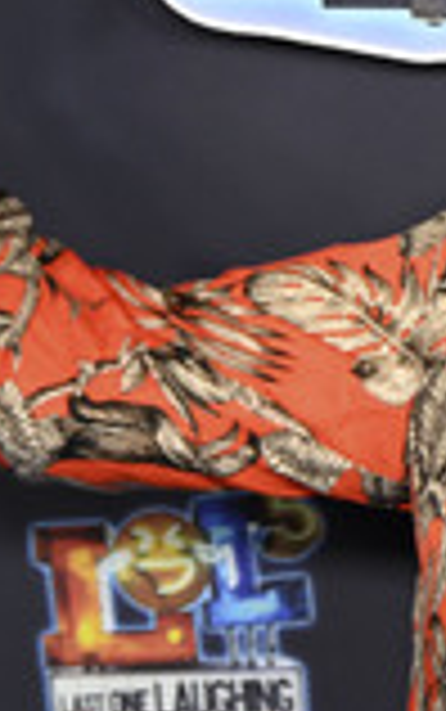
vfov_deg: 7.7
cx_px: 786
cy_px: 261
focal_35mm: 271
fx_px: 5261
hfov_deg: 4.8
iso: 640
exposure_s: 1/160
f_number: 6.3
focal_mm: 93
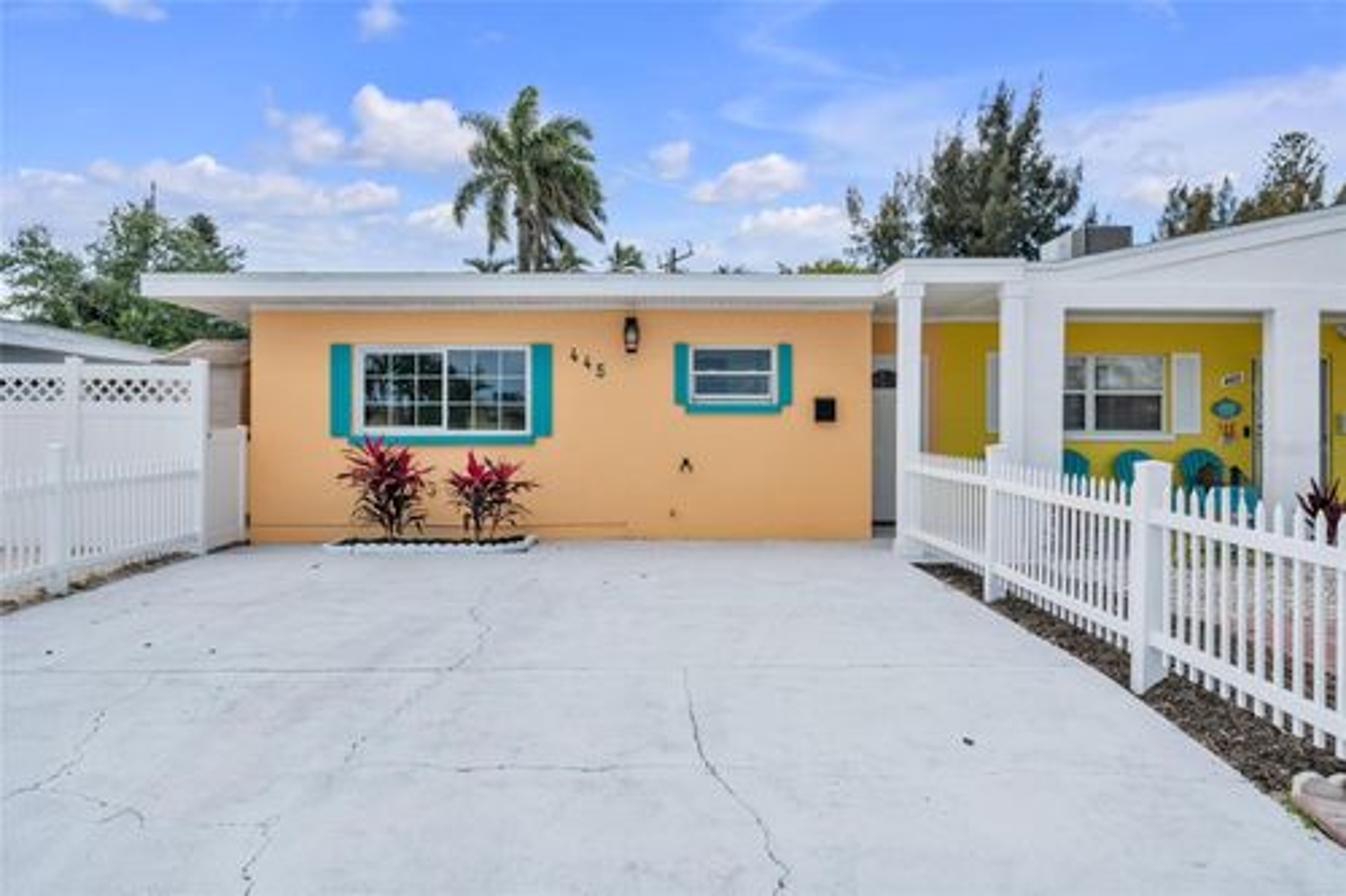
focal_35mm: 29
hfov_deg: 63.7
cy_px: 448
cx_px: 673
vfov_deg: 44.9
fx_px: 1084
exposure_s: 1/1000
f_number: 8
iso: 200
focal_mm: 29
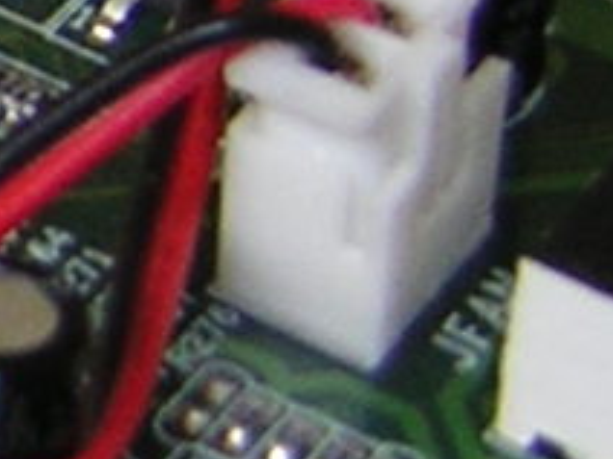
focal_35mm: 272
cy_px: -289
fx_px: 4817
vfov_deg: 5.4
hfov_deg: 7.0
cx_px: -717
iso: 50
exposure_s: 1/30
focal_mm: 4.7
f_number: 2.6
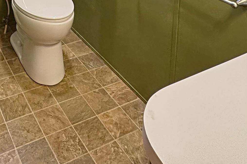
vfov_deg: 22.3
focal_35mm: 44
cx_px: 43
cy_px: -109
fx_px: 302
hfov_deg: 42.2
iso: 250
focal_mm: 2.22
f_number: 2.2
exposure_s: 1/60
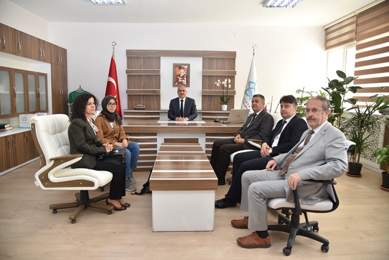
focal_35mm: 24
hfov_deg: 73.7
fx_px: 259
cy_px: 130
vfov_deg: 53.2
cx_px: 194
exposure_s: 1/80
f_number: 4.5
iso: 400
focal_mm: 24
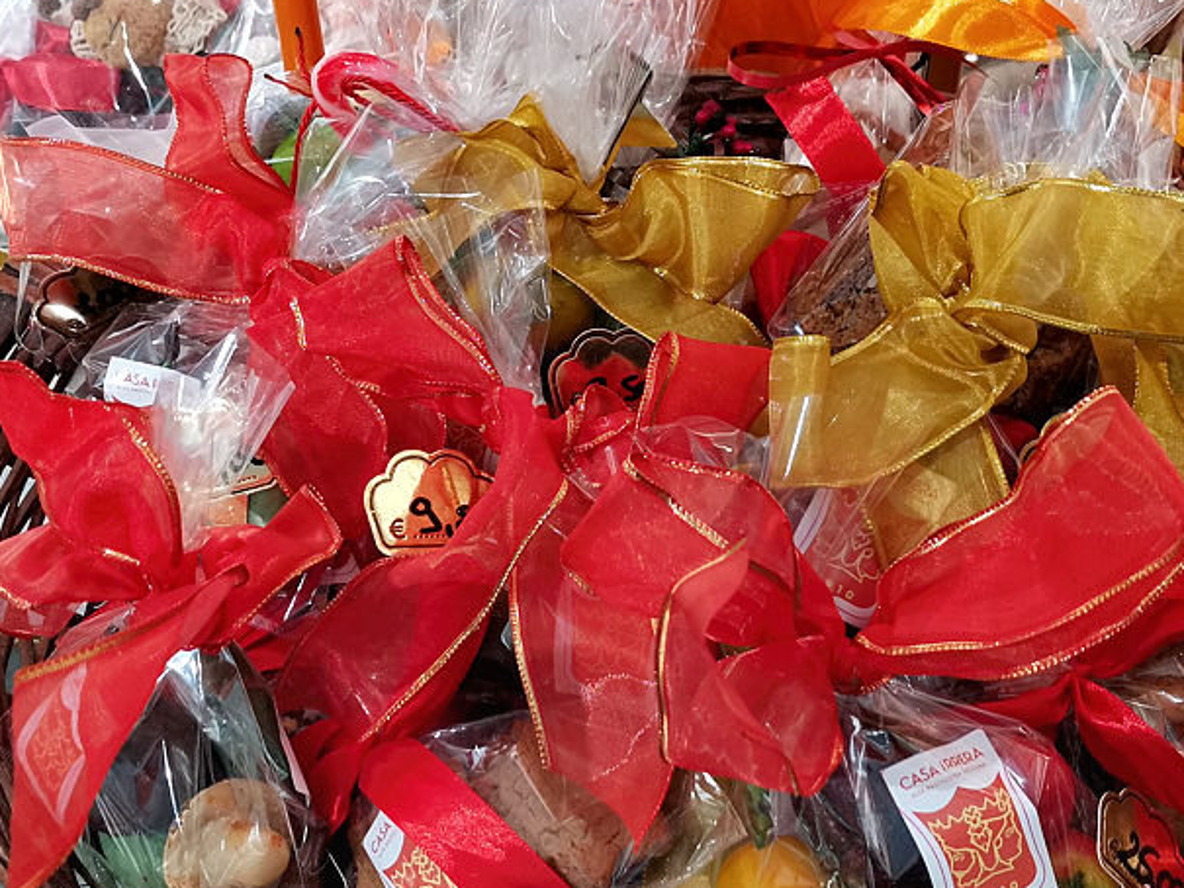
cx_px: 669
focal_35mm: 44
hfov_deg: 42.8
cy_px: 538
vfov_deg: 32.8
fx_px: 1505
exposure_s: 1/100
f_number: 1.8
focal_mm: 4.75
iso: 320
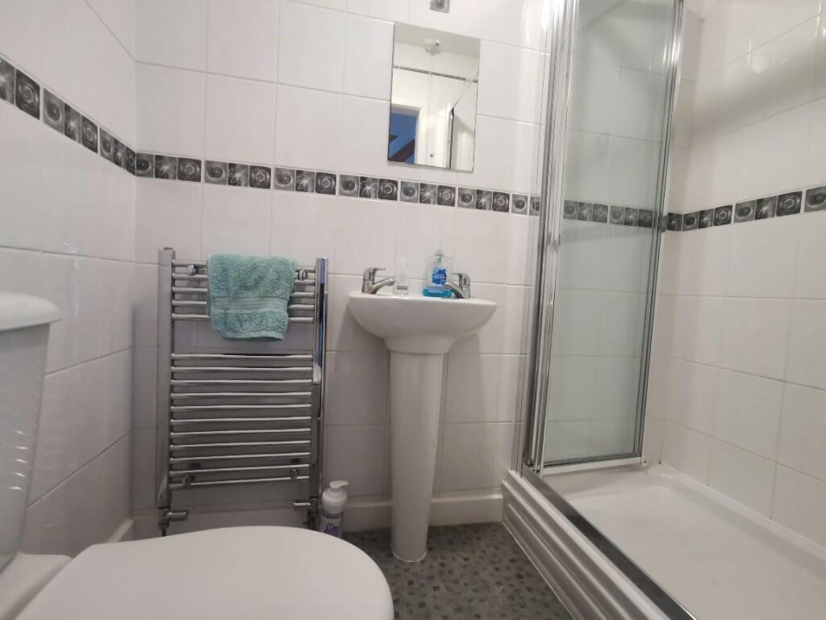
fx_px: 406
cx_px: 413
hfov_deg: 91.0
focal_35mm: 17
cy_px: 310
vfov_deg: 74.7
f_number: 2.2
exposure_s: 1/25
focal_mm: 2.26
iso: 400
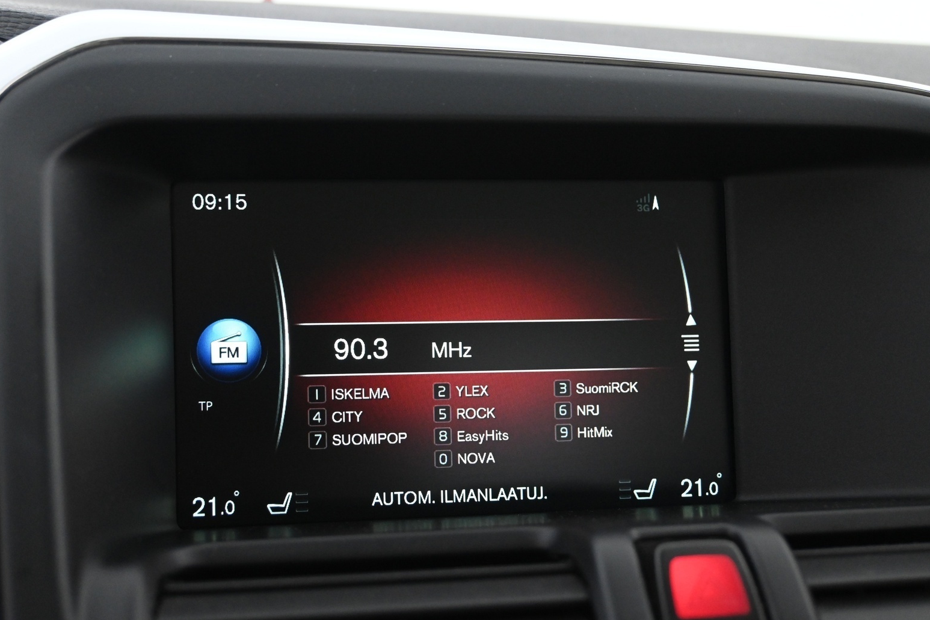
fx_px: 1137
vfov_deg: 30.5
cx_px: 455
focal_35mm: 44
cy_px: 322
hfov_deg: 44.5
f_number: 4.5
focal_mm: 28
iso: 2500
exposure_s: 1/30
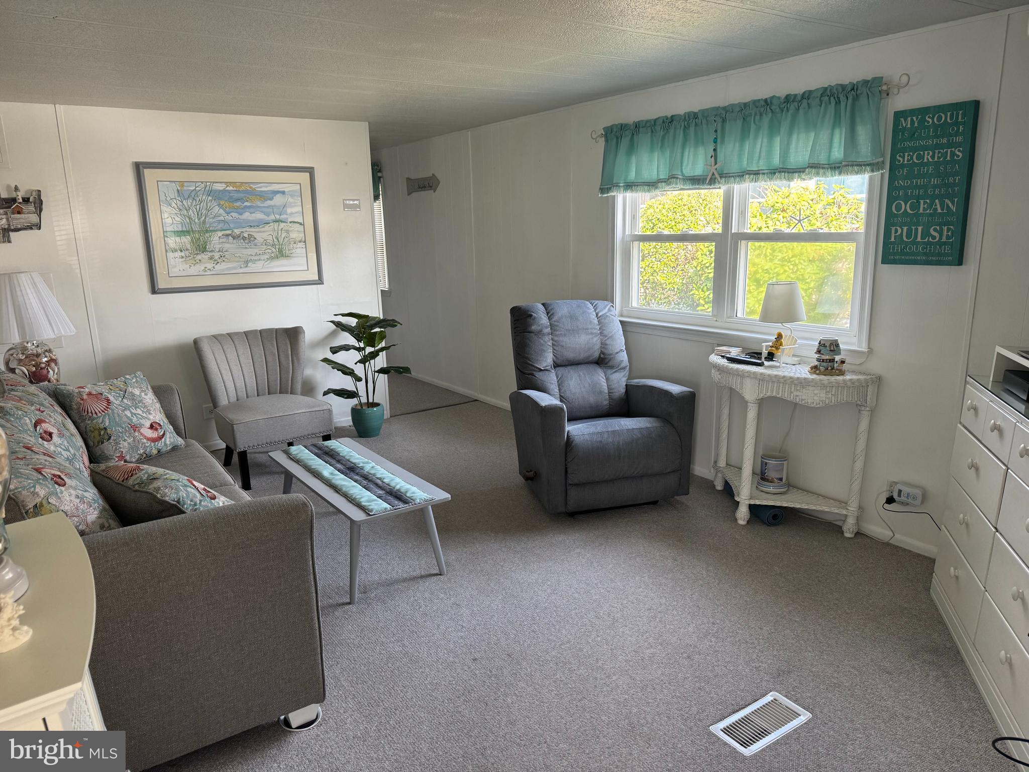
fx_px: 713
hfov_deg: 71.6
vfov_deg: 56.8
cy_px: 386
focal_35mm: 24
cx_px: 514
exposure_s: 1/121
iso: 200
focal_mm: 6.76
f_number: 1.78
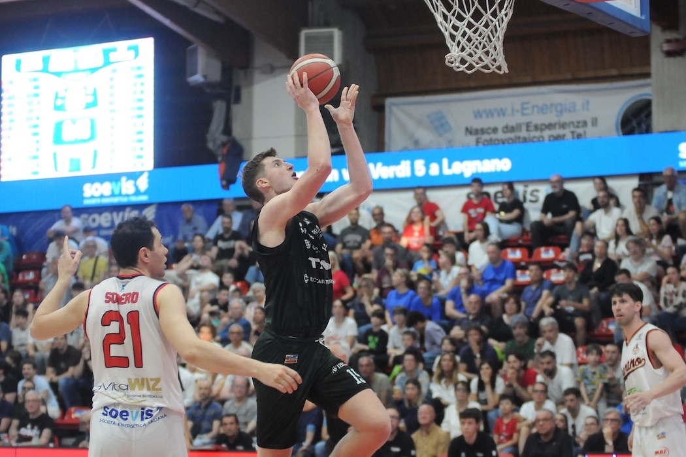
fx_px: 2001
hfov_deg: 19.5
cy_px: 228
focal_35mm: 105
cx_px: 343
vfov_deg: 13.0
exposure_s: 1/400
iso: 2500
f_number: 2.8
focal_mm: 70
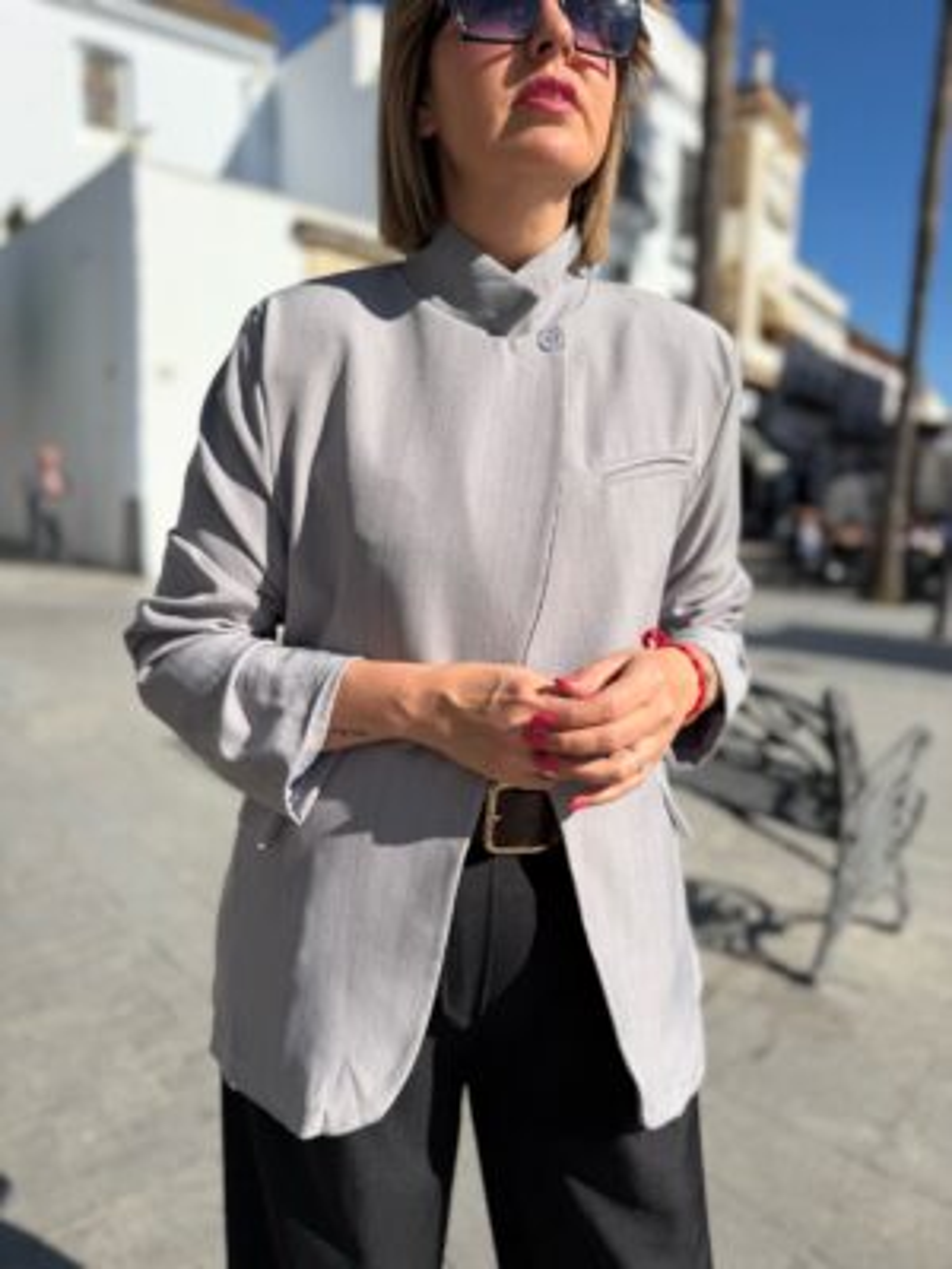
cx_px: 476
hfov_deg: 56.8
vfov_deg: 71.6
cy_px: 634
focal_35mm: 24
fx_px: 880
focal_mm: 6.76
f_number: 1.78
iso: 80
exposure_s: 1/6173
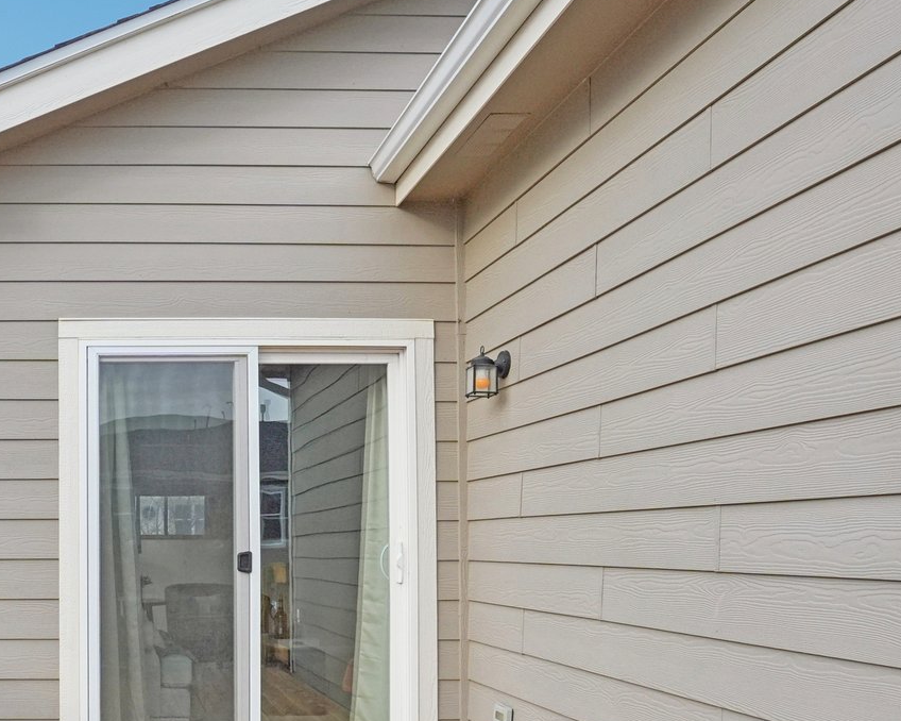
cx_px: 109
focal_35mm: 34
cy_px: 540
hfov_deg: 48.0
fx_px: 906
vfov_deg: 42.0
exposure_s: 1/320
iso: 400
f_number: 8
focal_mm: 10
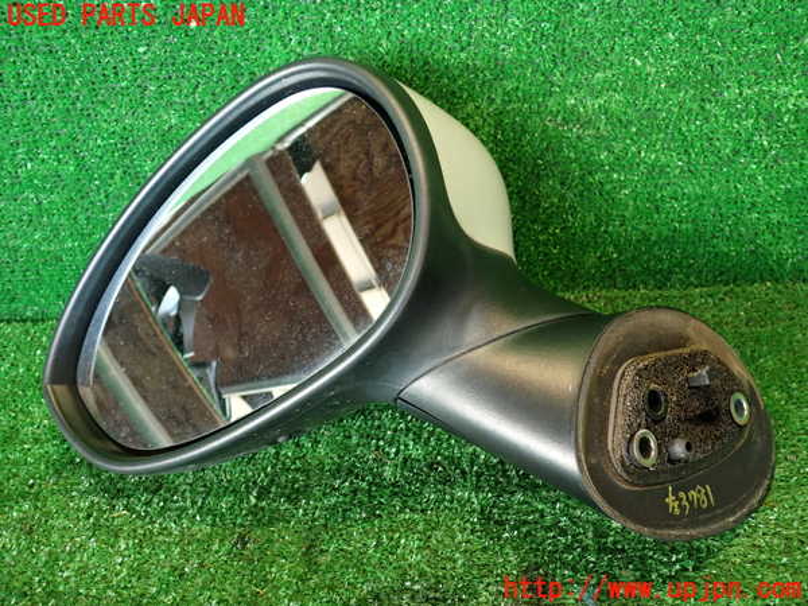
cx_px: 404
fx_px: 747
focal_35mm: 32
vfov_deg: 44.2
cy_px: 303
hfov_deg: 56.8
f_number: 2.4
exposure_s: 1/30
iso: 200
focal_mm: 5.79
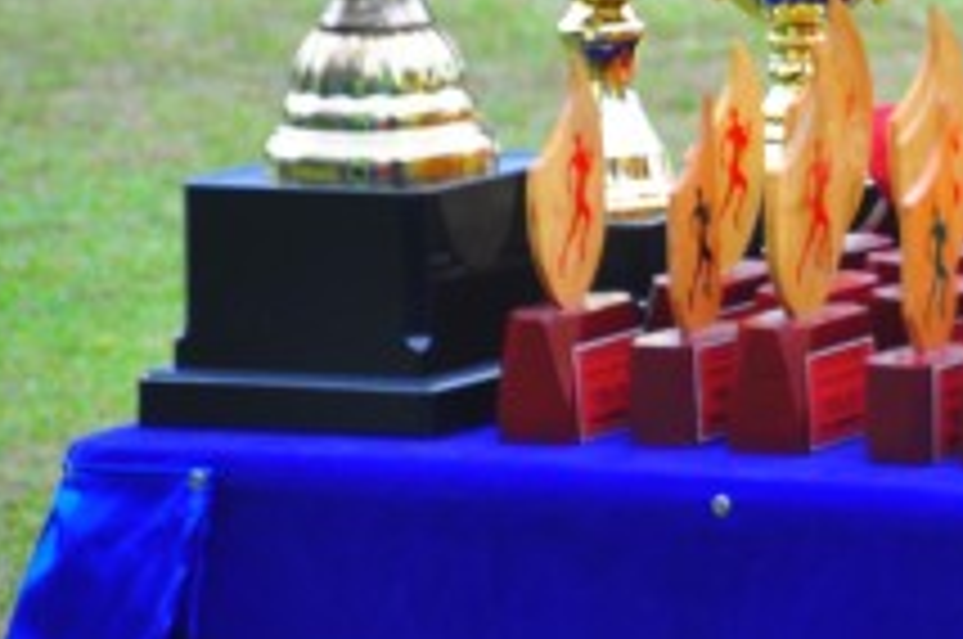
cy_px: -207
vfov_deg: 3.1
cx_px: 1224
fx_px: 11790
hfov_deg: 4.7
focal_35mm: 441
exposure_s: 1/100
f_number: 5.6
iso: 200
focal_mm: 105
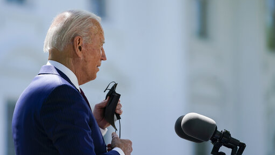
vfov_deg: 3.8
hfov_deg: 6.8
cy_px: 69
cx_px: 138
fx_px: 2304
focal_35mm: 316
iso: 320
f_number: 5.6
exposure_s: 1/800
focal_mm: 300
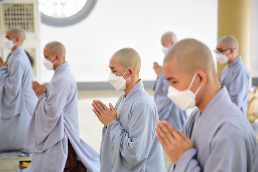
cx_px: 129
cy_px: 86
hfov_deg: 17.1
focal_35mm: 120
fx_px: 860
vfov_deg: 11.4
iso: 800
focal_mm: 120
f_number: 4
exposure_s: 1/40
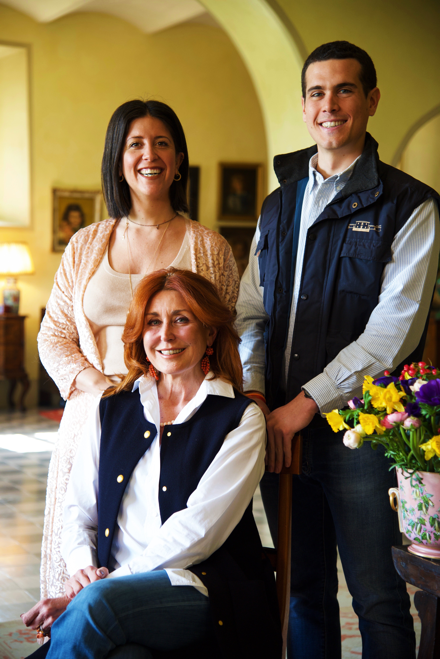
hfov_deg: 19.5
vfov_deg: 28.8
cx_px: 220
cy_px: 330
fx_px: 1282
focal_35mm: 70
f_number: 4
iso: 800
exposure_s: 1/60
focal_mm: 70
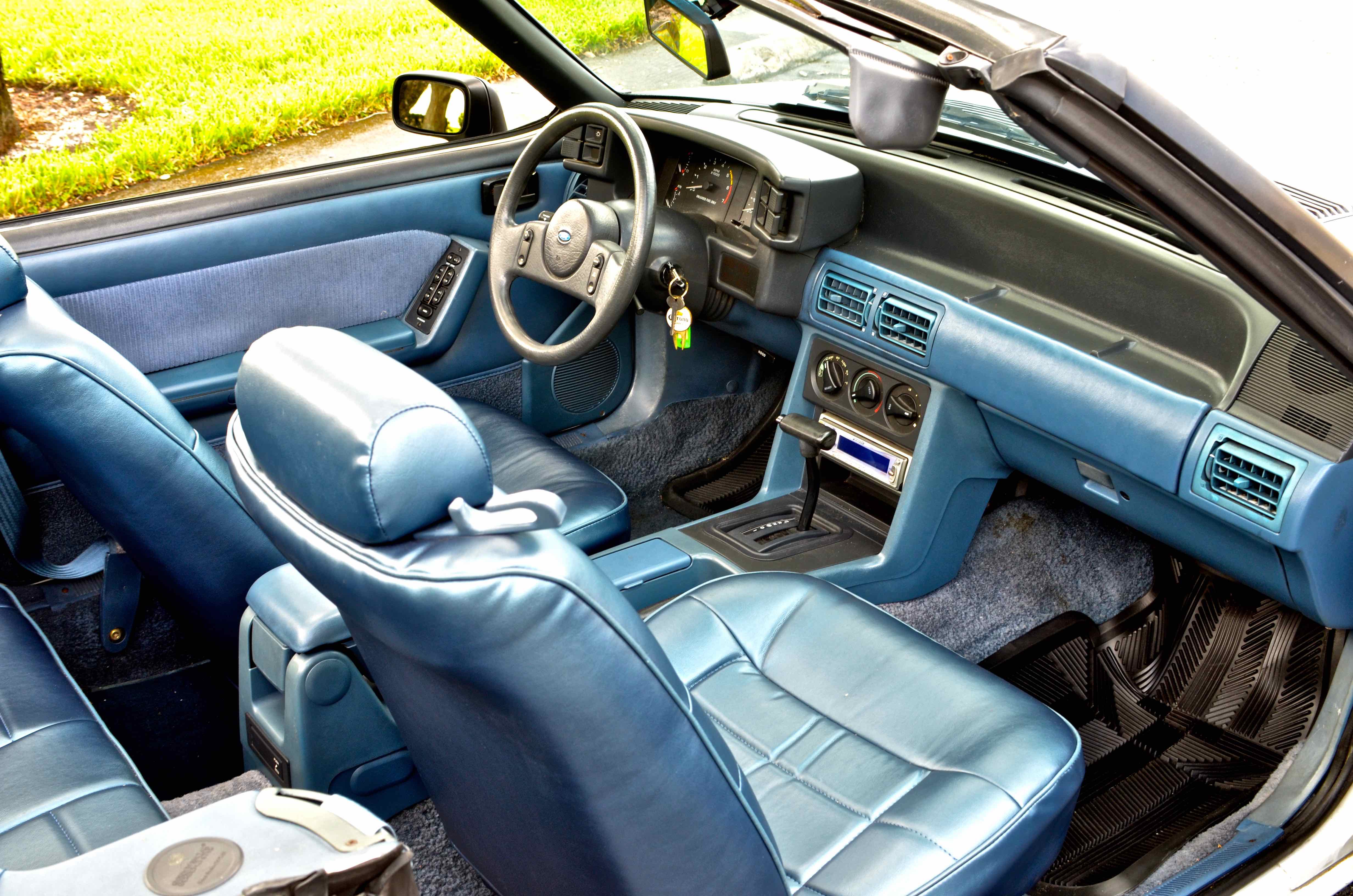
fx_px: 1575
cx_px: 676
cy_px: 448
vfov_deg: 31.8
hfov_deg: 46.5
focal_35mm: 42
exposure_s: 1/40
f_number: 8
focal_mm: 28
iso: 400
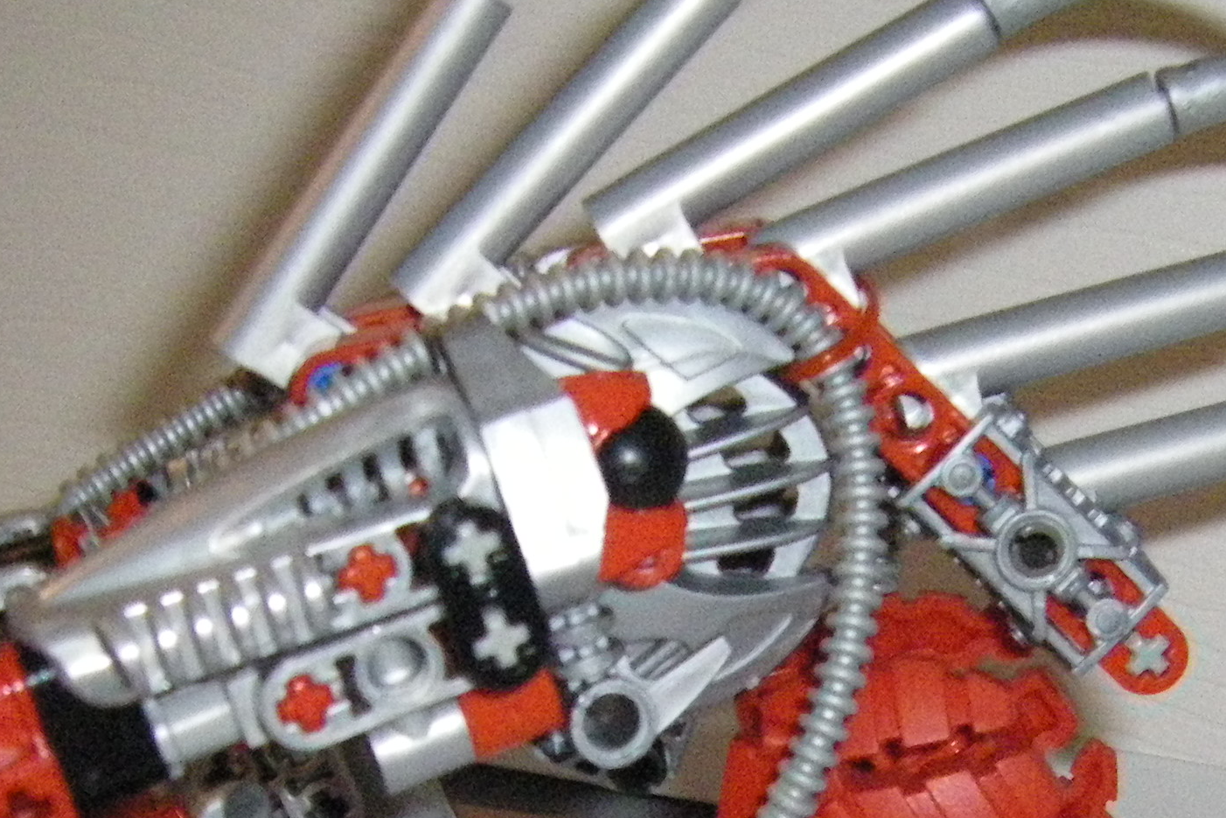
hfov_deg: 22.1
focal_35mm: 92
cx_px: 786
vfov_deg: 14.6
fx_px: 3133
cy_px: 814
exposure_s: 1/50
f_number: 7
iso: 800
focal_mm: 6.3
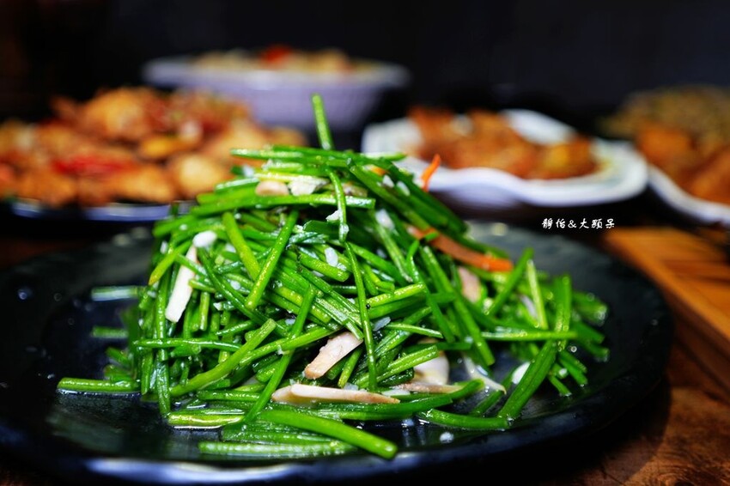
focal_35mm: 28
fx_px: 568
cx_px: 365
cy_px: 243
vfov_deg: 46.4
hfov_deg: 65.5
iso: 160
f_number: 2.8
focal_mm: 28
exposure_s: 1/30
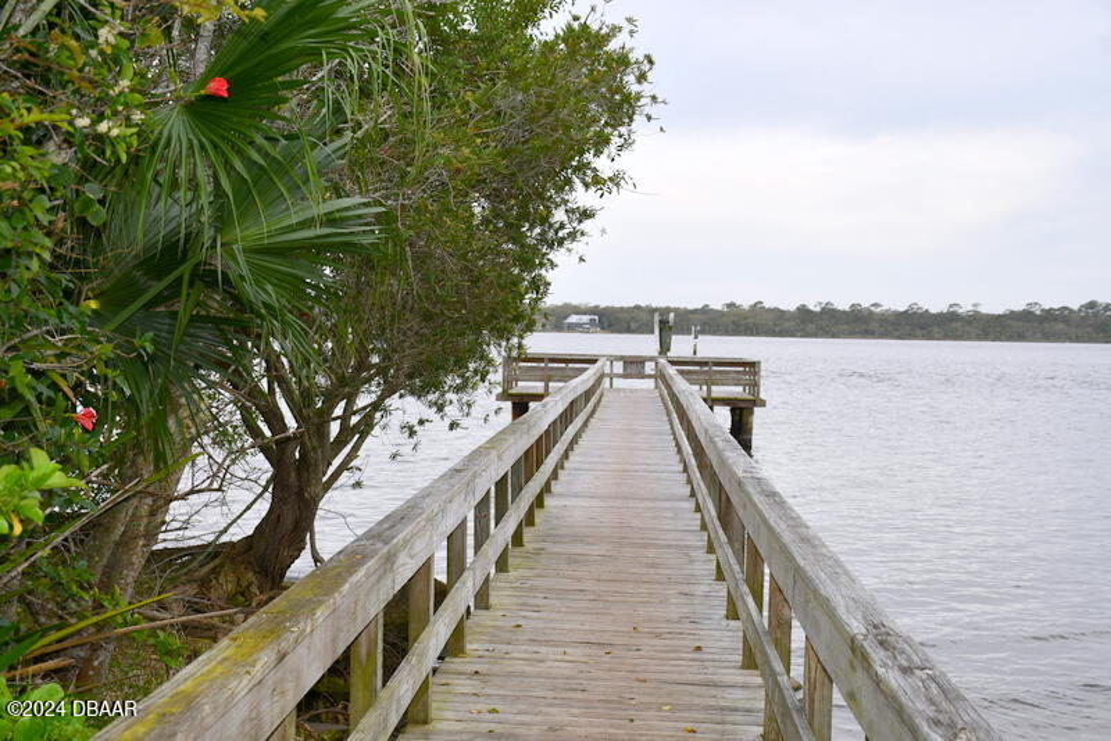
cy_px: 370
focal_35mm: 48
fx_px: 1482
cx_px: 556
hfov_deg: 41.1
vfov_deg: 28.1
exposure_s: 1/250
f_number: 5
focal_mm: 32
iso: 100
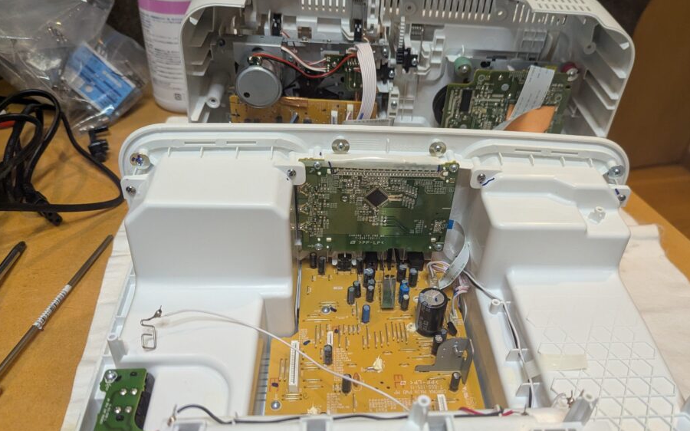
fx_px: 545
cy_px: 233
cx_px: 388
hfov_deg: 64.4
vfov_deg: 43.1
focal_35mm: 29
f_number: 1.85
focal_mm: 6.81
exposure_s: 1/150
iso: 1791
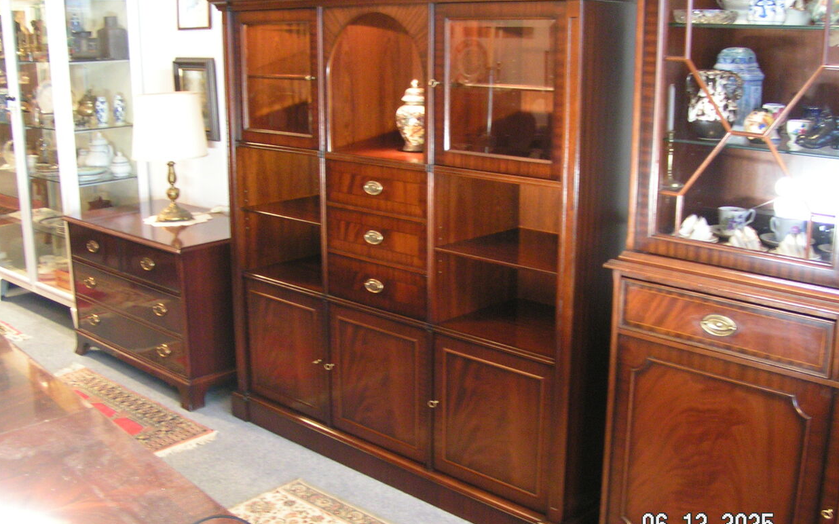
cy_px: 268
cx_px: 421
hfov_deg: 62.9
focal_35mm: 30
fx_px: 686
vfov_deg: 41.8
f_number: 2.8
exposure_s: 1/3
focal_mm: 4.4
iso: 200
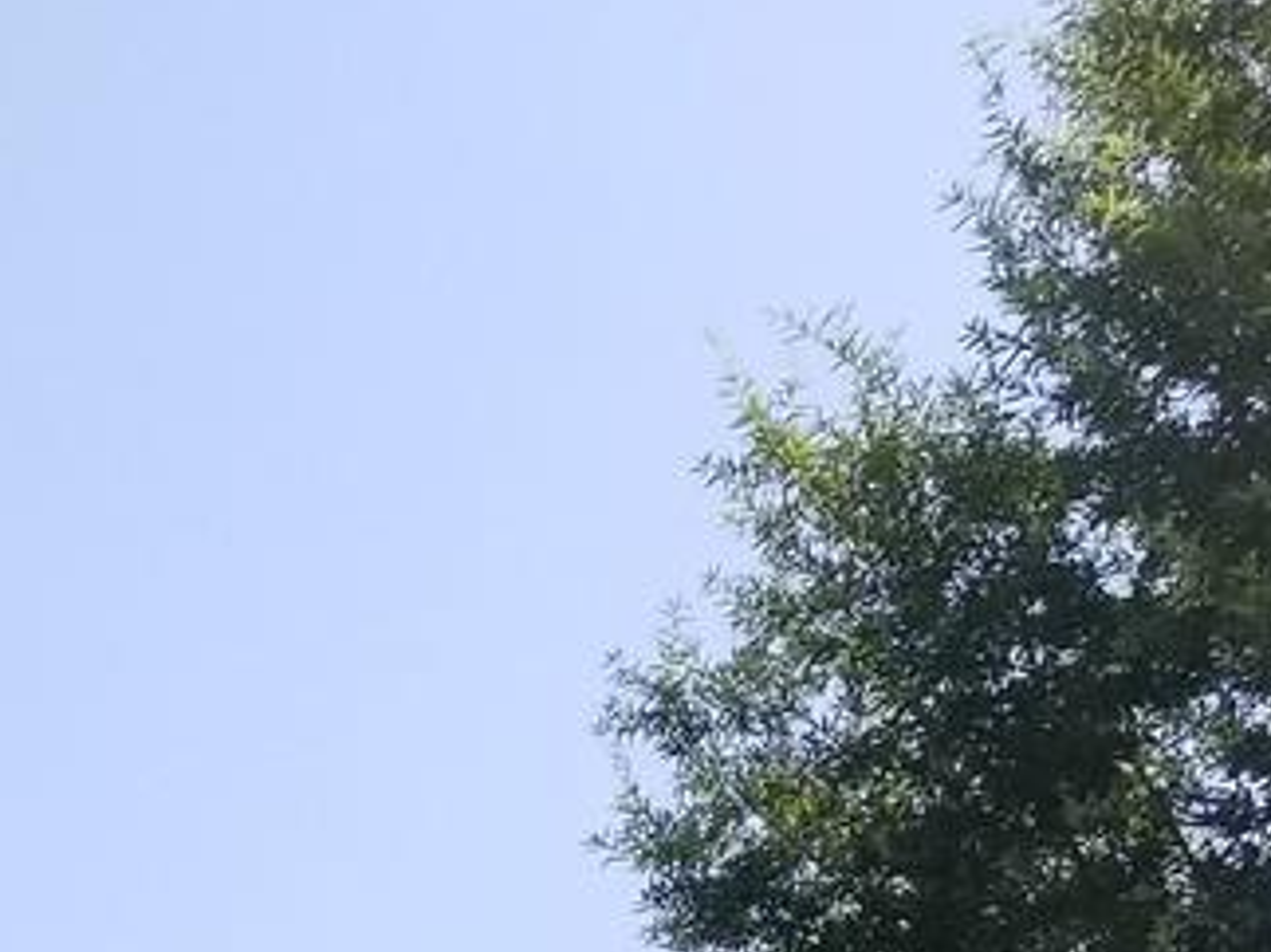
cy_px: 2687
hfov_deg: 10.3
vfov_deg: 7.9
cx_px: -1846
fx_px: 6056
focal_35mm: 165
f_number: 1.7
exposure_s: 1/2104
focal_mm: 4.25
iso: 50
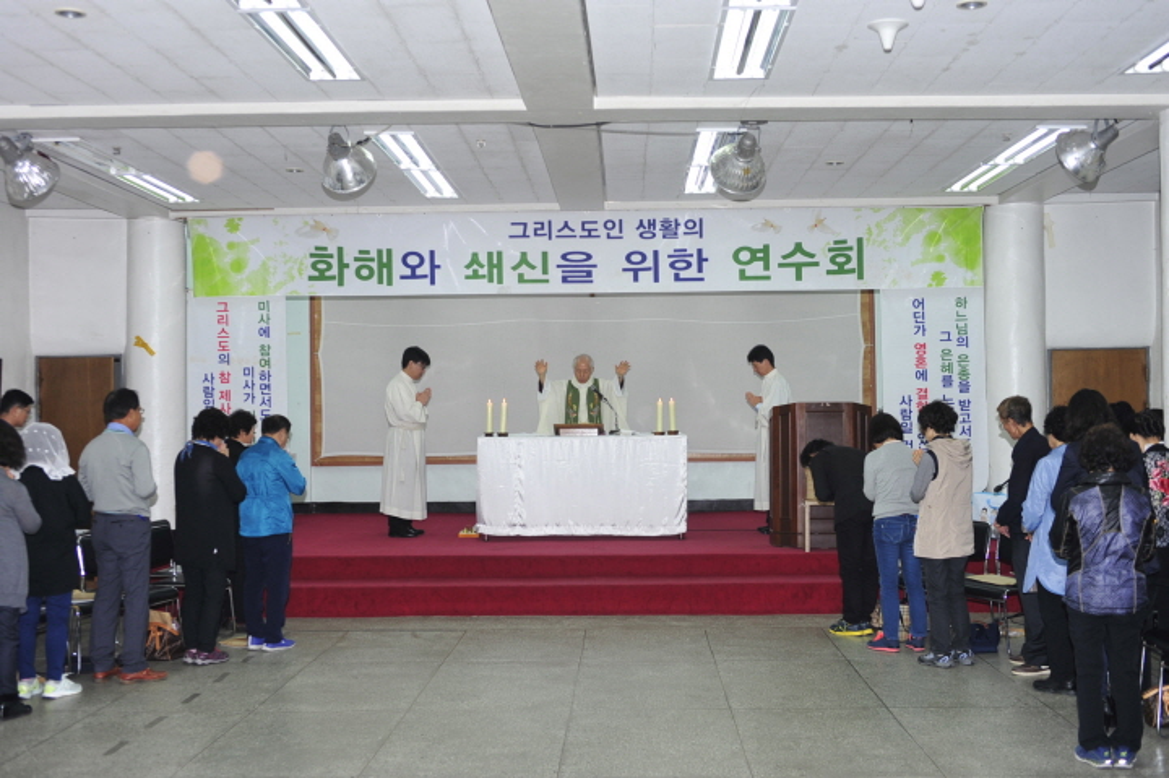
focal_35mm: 44
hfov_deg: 44.5
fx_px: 1428
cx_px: 584
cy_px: 389
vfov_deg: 30.5
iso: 200
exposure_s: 1/60
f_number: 4.5
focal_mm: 44
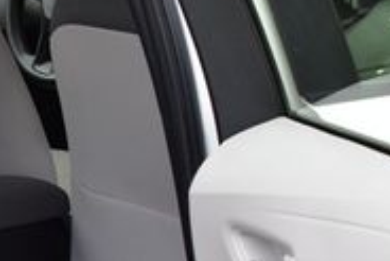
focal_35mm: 146
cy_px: 282
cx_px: 11
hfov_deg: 13.9
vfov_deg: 9.3
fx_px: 1583
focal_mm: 28
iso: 400
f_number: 7.1
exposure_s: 1/30
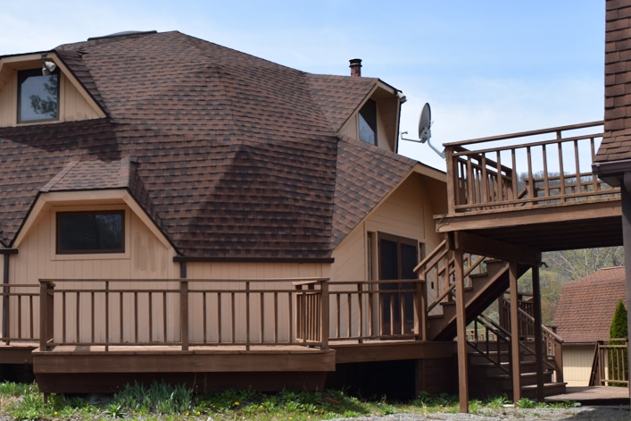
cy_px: 237
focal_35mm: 56
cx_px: 169
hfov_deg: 35.0
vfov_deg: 24.2
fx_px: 981
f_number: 9
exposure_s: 1/200
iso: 100
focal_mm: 22
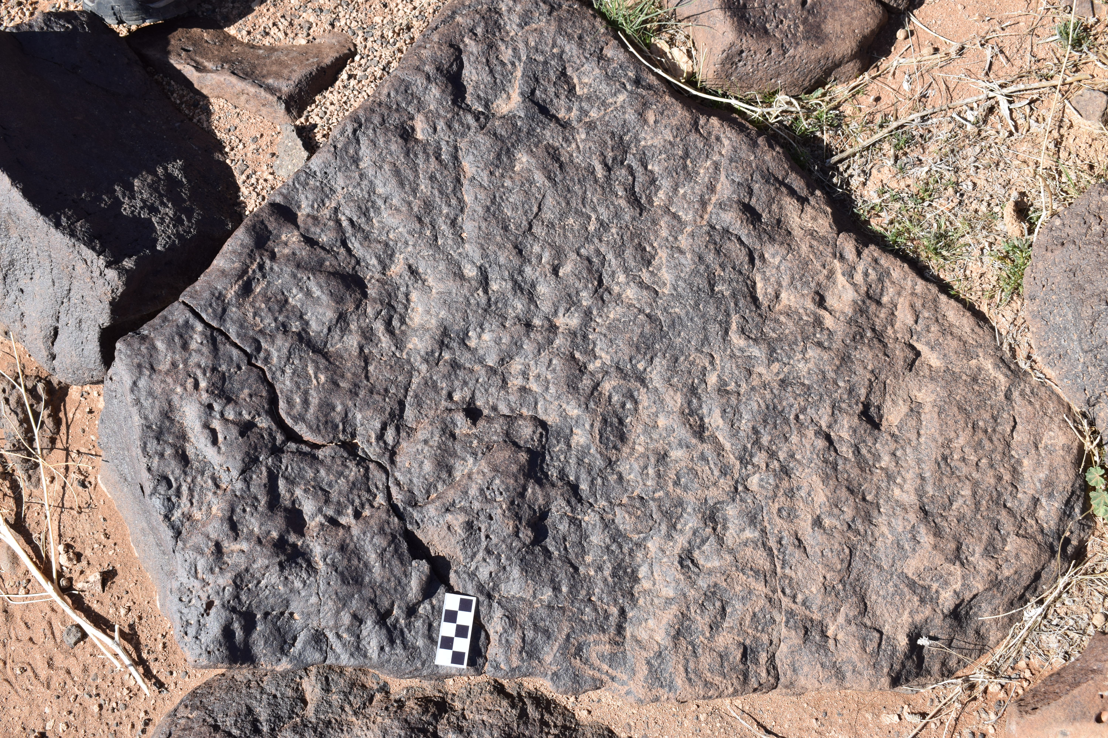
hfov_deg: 45.0
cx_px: 554
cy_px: 369
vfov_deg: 30.8
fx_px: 1339
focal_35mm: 44
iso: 200
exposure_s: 1/320
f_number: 9
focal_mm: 29
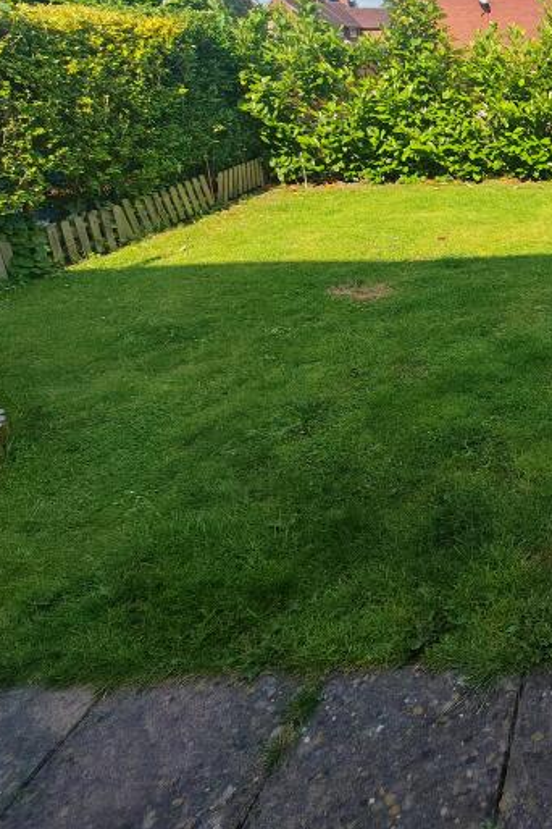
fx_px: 621
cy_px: 236
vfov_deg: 64.4
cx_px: 660
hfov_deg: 36.9
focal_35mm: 27
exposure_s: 1/470
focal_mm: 1.82
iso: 50
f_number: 2
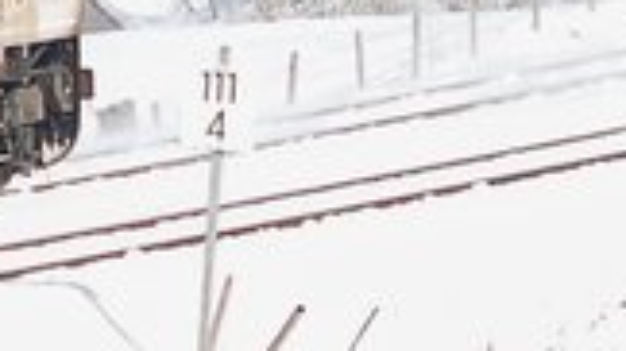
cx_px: -491
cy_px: -56
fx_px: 13524
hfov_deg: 2.6
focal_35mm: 815
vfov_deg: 1.5
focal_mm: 70
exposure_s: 1/640
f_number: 8
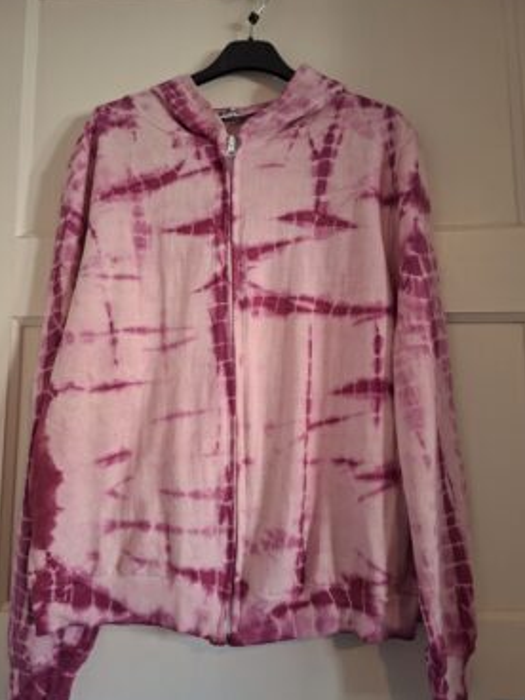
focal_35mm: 25
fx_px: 506
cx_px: 247
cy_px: 358
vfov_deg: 69.4
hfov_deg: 54.8
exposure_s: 1/33
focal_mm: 5.54
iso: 320
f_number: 1.8
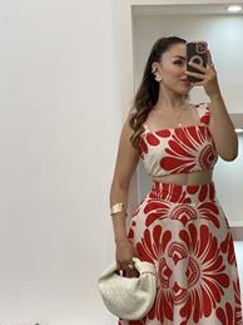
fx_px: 778
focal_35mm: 83
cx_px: 175
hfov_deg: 17.7
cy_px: 249
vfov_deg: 23.3
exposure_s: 1/100
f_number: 2
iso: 64
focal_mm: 6
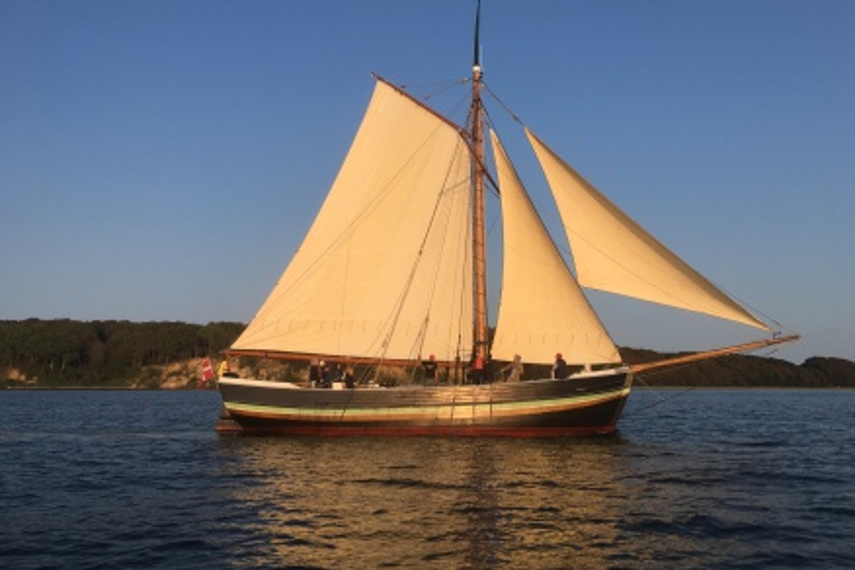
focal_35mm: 31
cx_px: 437
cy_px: 274
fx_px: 736
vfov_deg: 42.3
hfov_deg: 60.3
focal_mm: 4.15
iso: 25
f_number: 2.2
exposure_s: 1/1083
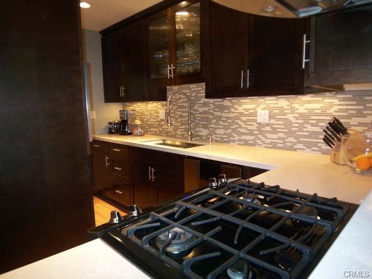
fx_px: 247
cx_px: 186
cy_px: 140
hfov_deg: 73.9
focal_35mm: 23
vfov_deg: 58.9
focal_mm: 3.8
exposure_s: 1/30
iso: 200
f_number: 2.8
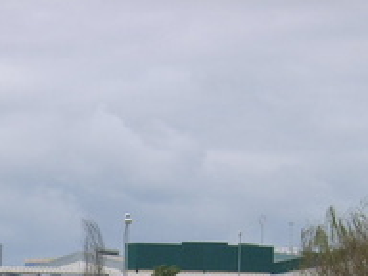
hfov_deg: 7.6
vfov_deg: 5.7
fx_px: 2722
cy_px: 564
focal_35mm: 256
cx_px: -107
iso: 50
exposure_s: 1/500
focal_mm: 13
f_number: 3.8
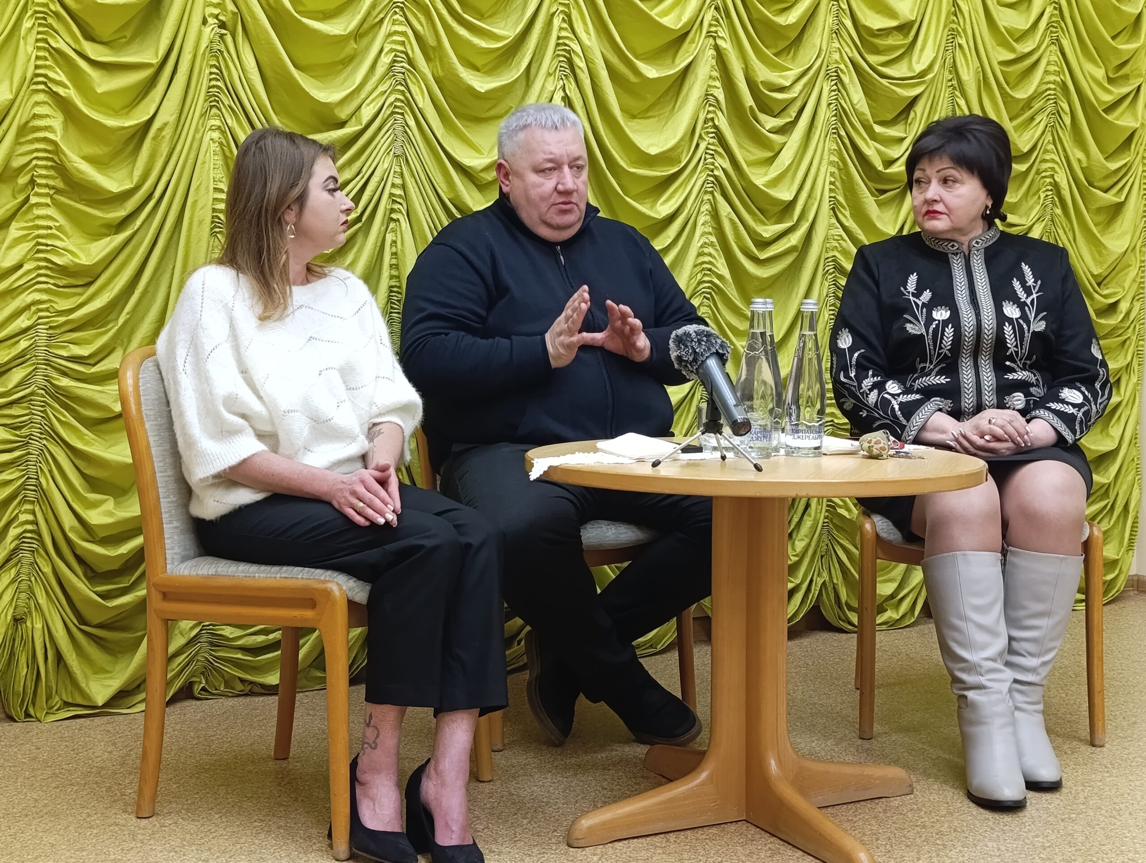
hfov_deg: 41.2
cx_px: 573
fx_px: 1525
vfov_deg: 31.6
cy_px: 432
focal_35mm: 46
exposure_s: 1/50
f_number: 1.65
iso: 794
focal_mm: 6.11
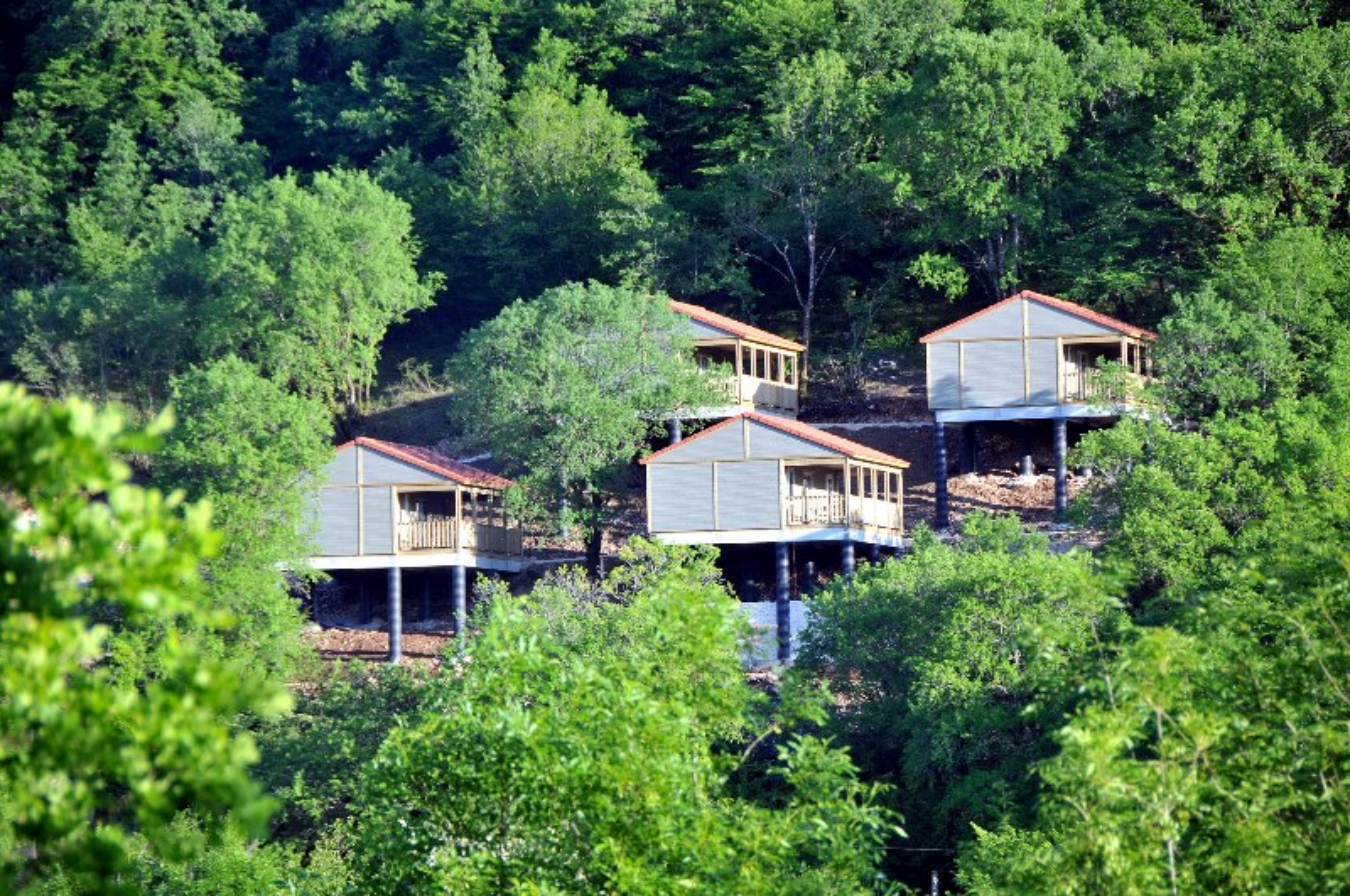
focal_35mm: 255
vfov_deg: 5.4
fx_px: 9549
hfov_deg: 8.1
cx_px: 675
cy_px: 448
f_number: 6.3
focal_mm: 170
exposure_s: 1/160
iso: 200
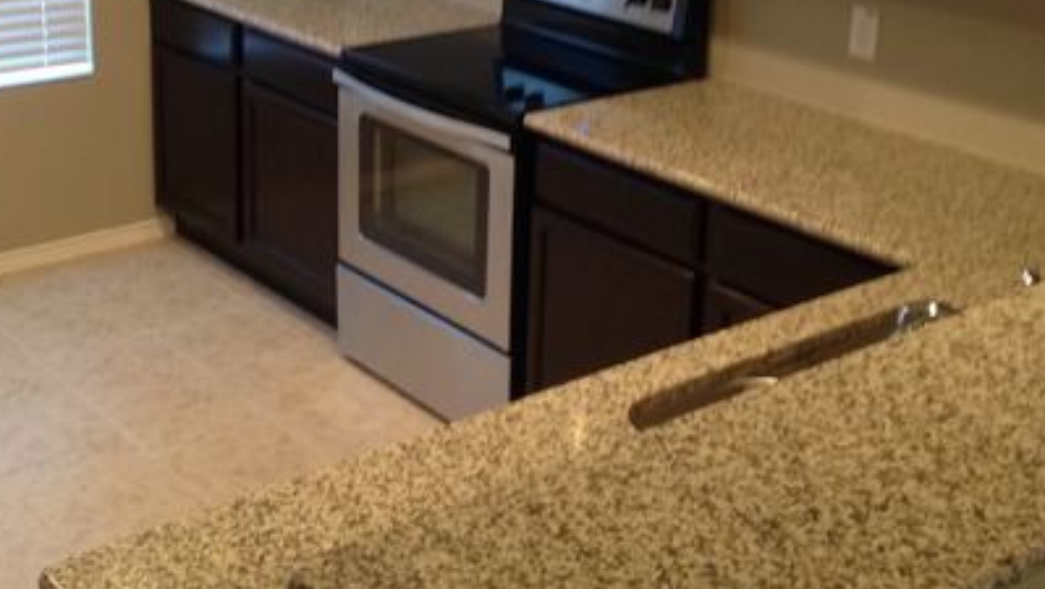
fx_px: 1691
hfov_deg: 34.3
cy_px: 84
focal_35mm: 61
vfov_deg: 19.5
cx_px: 464
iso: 125
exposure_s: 1/15
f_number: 2.4
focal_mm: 4.28
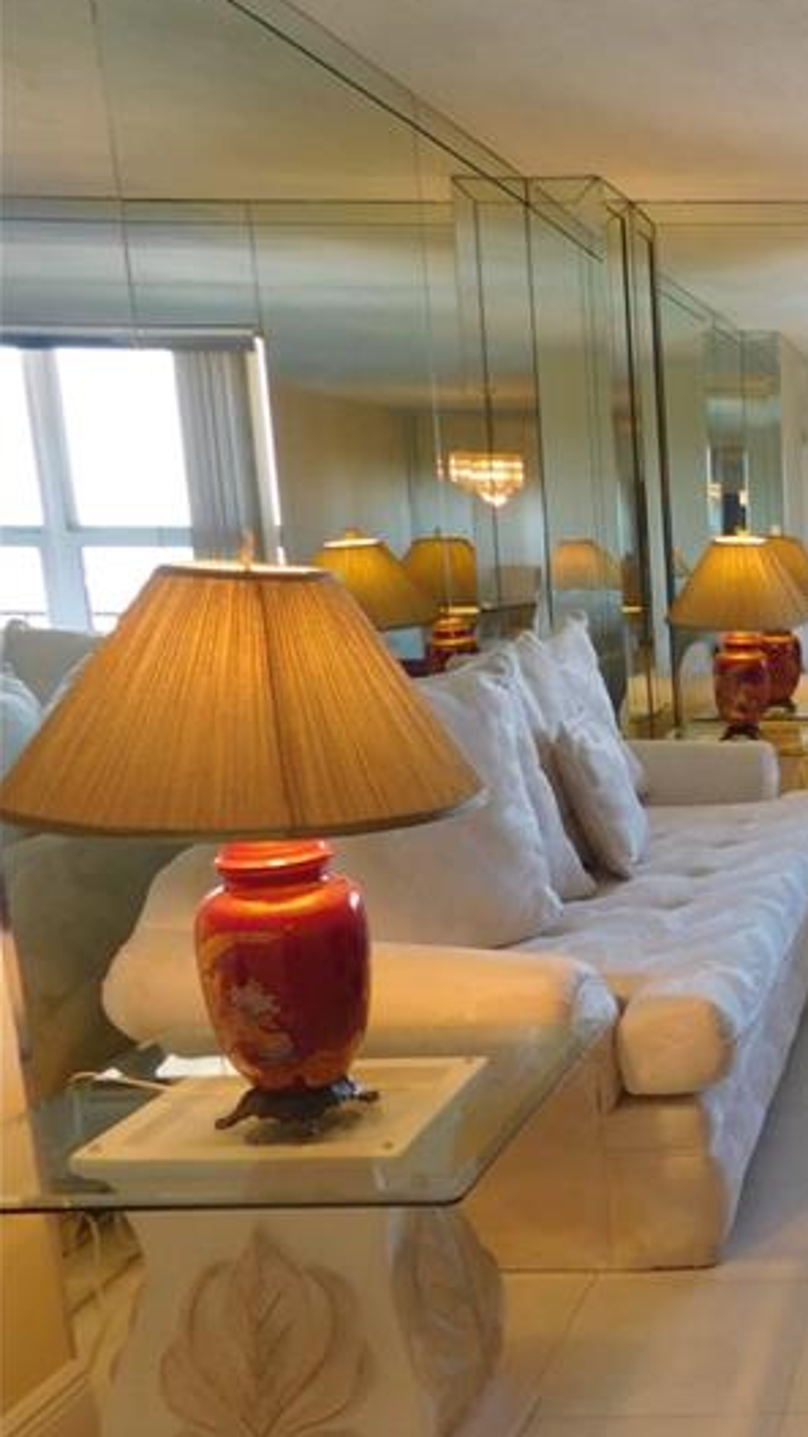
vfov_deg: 52.7
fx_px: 1447
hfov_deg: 26.0
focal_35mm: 38
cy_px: 797
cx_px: 1085
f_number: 3
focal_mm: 4
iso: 125
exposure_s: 1/40
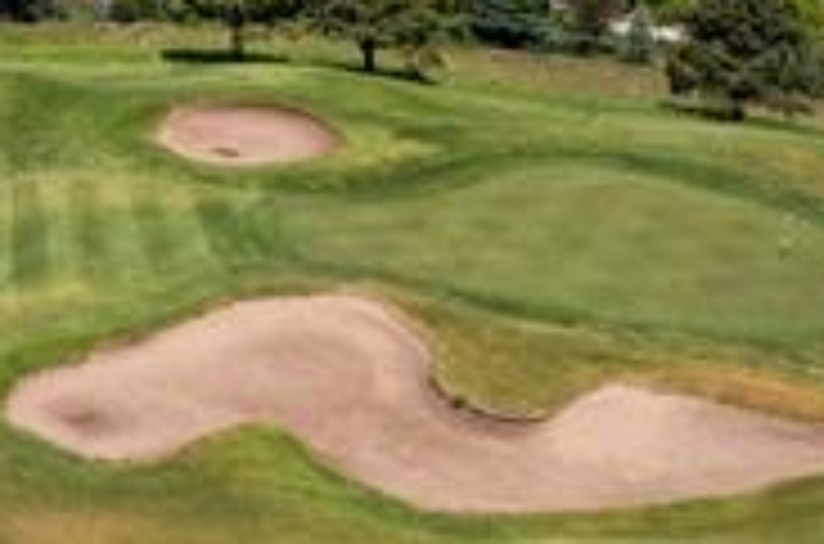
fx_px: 1758
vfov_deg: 15.8
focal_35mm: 77
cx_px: -554
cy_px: -330
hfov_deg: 20.6
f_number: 2.8
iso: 100
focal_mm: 8.38
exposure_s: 1/2500
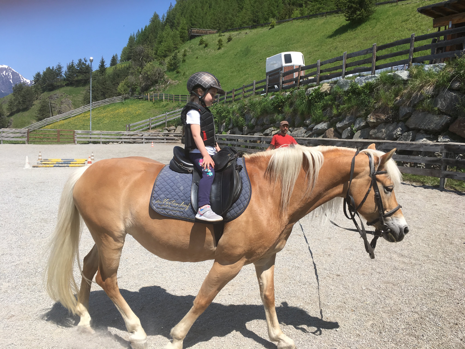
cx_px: 232
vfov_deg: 48.2
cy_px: 174
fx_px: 390
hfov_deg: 61.7
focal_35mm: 29
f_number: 2.2
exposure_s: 1/1425
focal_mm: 4.15
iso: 25
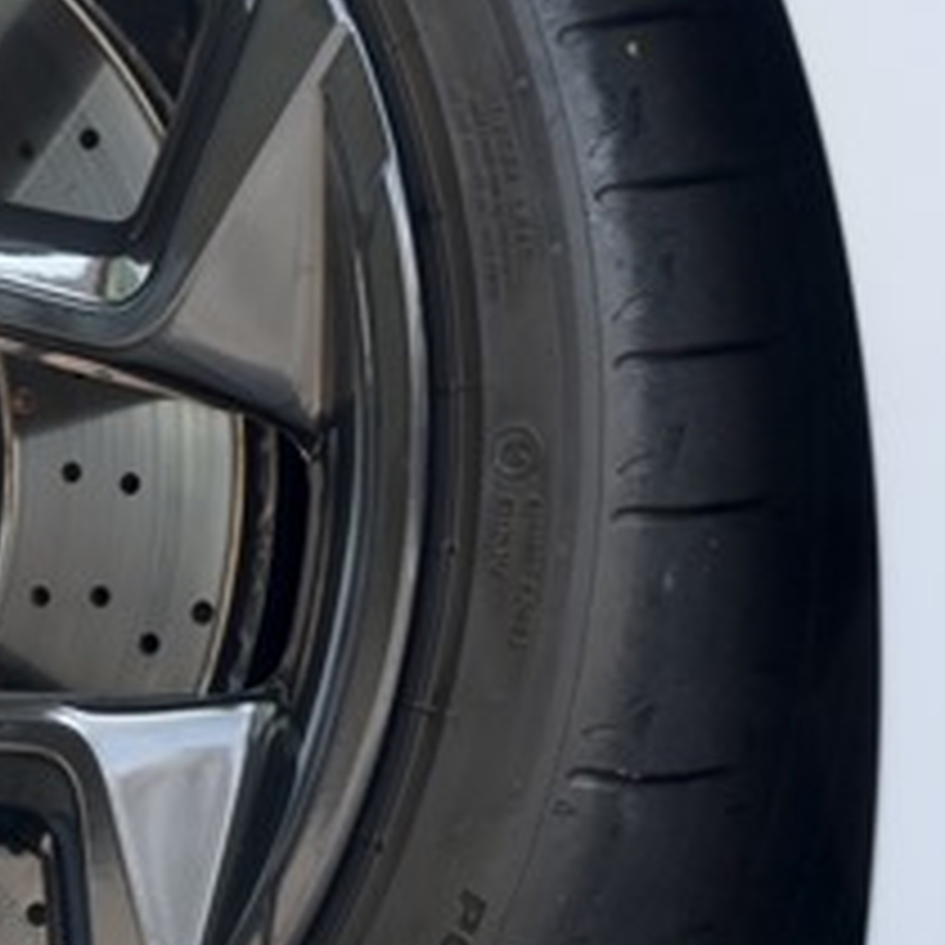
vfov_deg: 10.0
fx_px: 5374
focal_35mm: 174
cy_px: 164
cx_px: -1076
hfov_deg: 9.3
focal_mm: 42
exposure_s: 1/60
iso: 200
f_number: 8
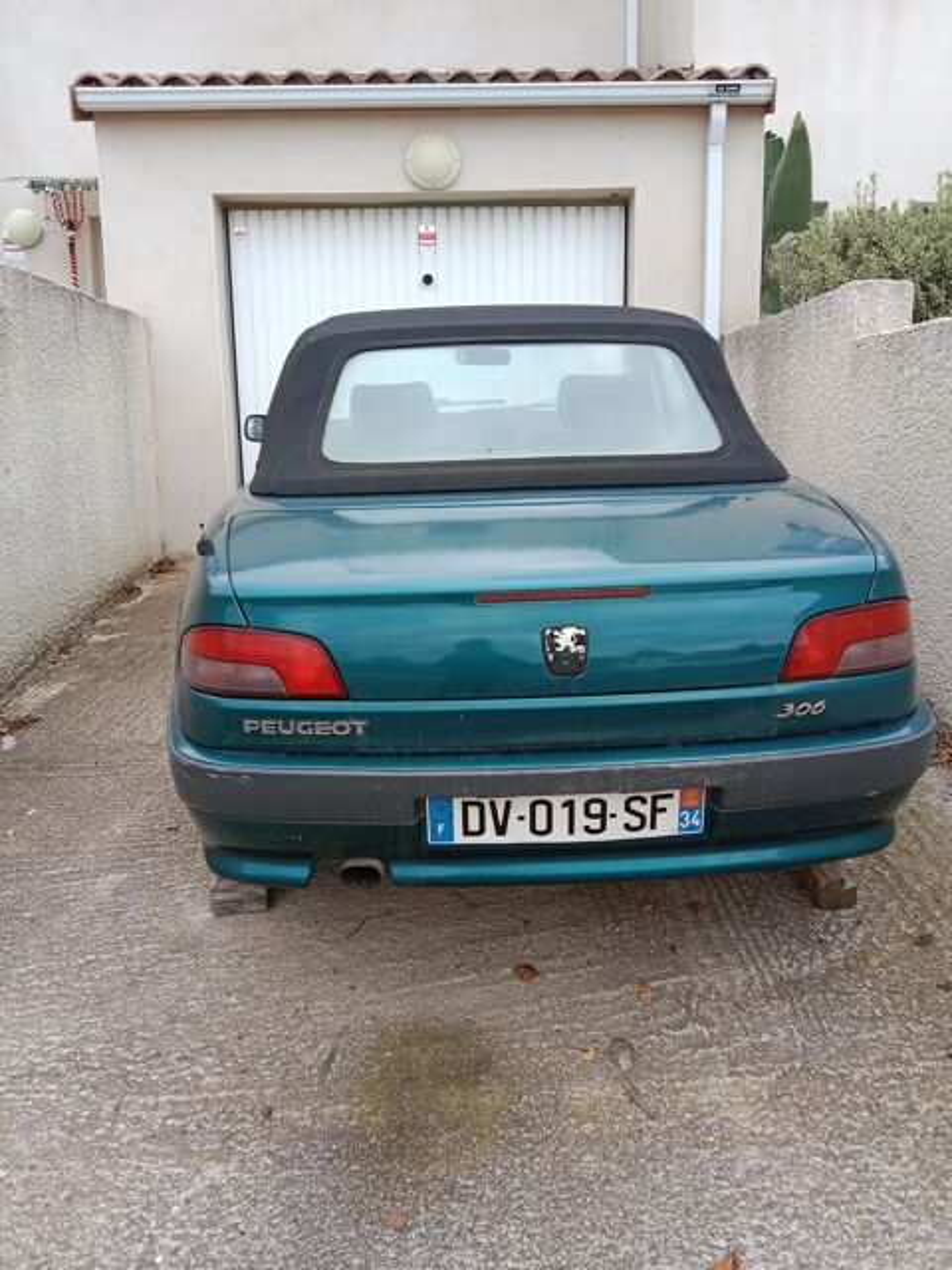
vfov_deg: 65.3
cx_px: 476
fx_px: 990
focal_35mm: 27
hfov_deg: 51.4
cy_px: 635
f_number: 2.2
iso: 155
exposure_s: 1/100
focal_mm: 3.65
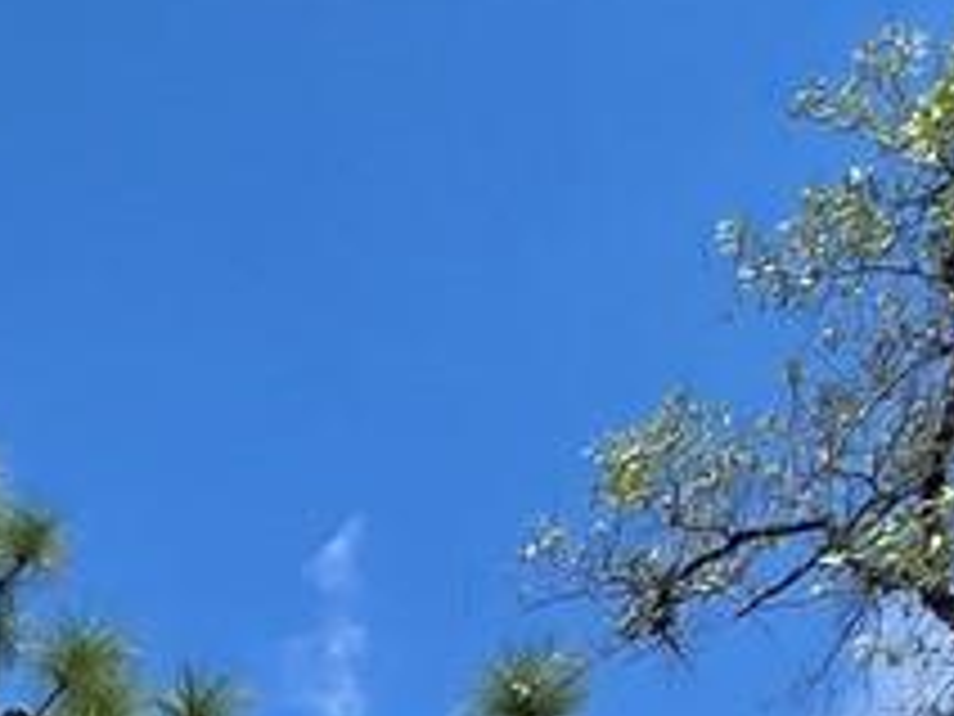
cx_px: -1354
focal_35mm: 98
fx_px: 2701
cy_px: 2526
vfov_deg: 9.3
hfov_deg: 13.9
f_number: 2.2
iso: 50
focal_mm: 2.2
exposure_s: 1/2417
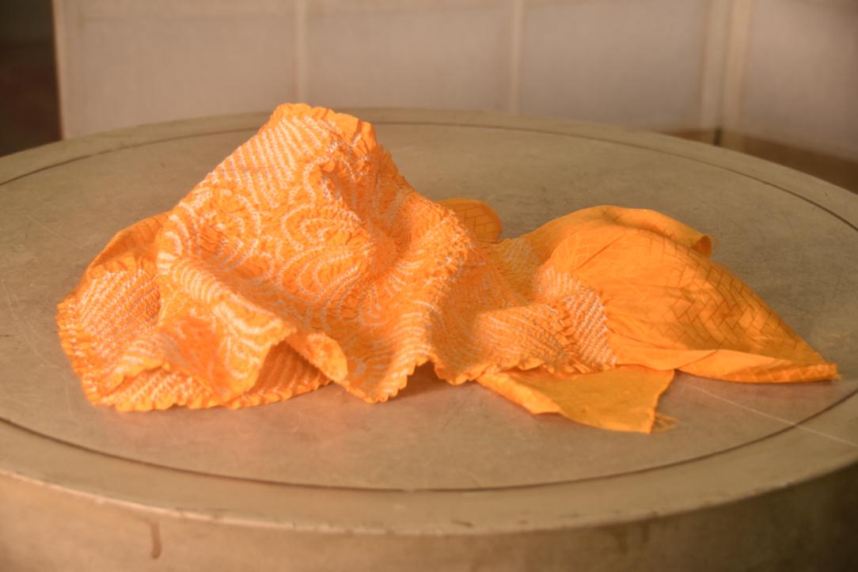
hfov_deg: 26.0
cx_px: 429
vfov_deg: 17.5
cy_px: 286
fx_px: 1859
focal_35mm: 78
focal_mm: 52
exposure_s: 1/80
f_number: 4.8
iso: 400
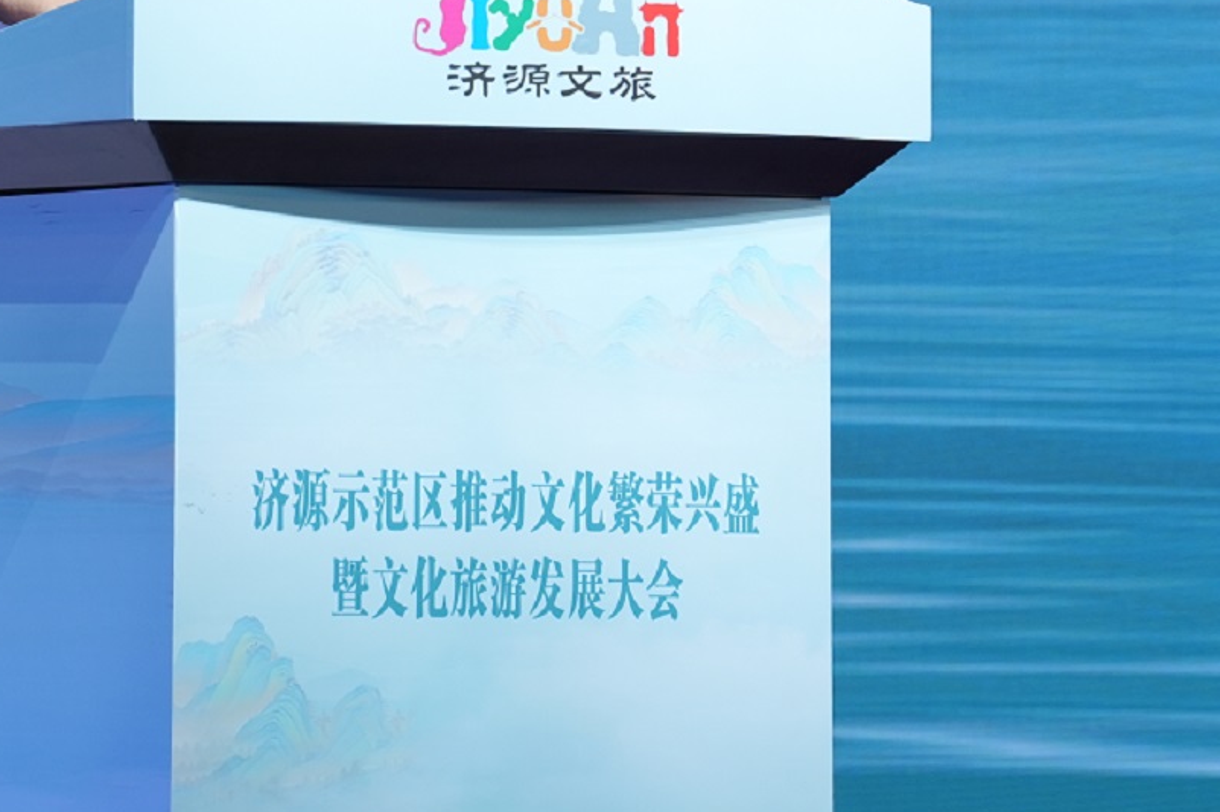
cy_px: -172
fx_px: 9586
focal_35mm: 283
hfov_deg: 7.3
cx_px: 386
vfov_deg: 4.8
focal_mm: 113
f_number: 5.6
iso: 640
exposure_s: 1/250
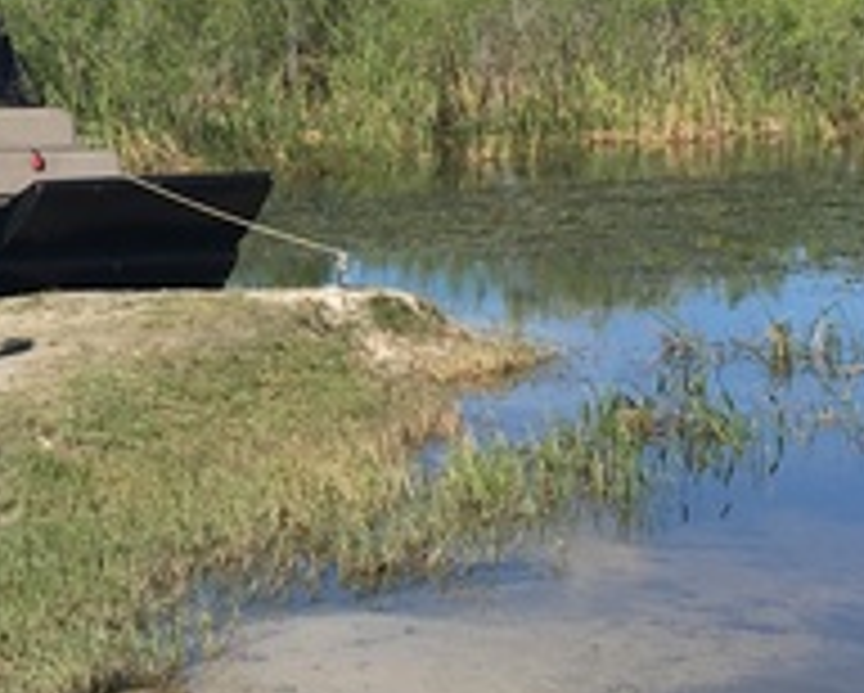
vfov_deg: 13.0
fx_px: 3020
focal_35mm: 118
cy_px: 148
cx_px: -14
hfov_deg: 15.9
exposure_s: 1/1672
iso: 25
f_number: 2.2
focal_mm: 4.15
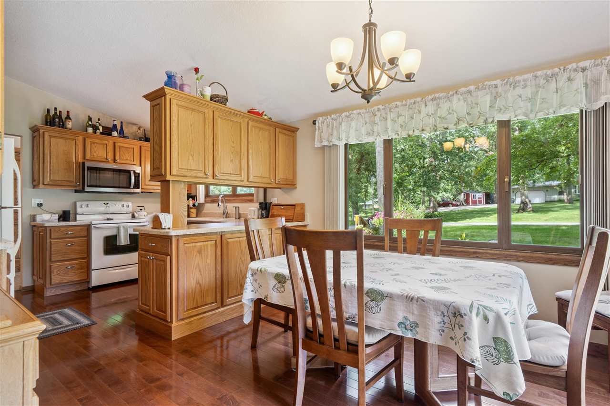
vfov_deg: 70.4
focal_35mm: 17
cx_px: 305
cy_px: 203
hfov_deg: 93.3
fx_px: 288
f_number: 9
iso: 400
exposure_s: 1/10
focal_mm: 17
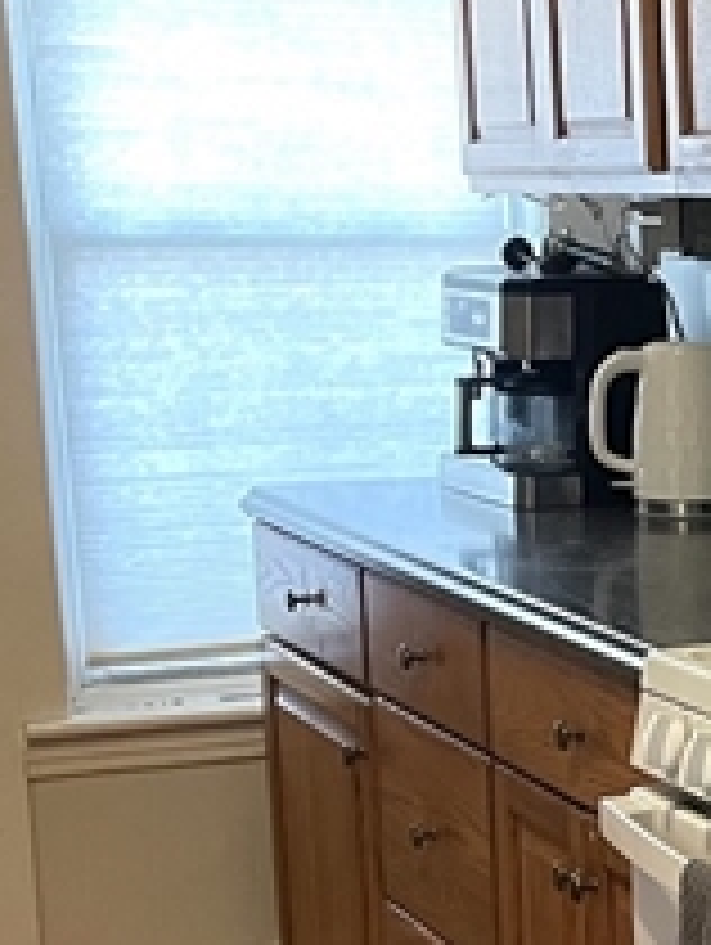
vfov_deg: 20.3
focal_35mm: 95
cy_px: 788
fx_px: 2596
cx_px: 1044
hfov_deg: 14.6
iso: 400
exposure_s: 1/60
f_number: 1.6
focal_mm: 4.2
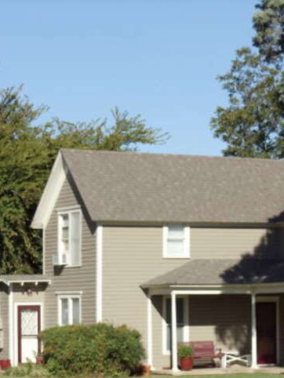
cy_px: 224
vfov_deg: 11.0
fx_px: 1967
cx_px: 230
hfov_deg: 8.2
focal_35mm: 180
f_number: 9.7
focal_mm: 15.35
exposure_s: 1/200
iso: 100
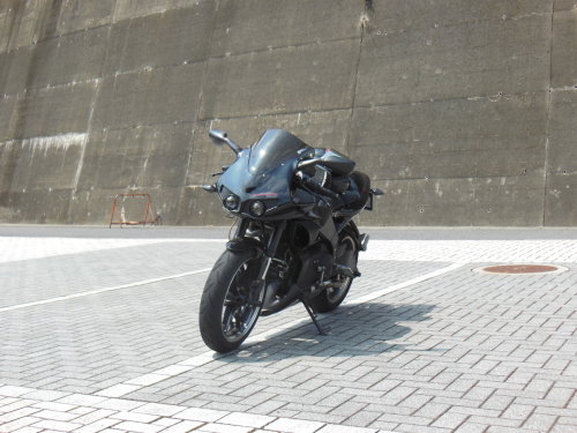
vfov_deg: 28.0
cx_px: 288
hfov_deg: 36.8
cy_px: 216
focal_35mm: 52
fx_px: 867
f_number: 4.7
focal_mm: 9.3
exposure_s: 1/400
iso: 125
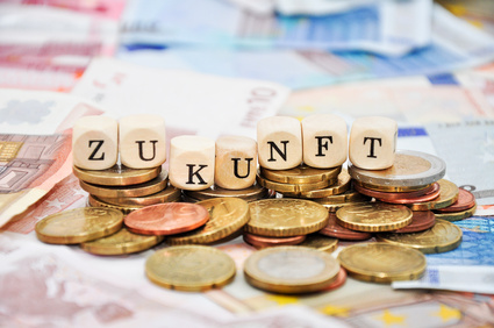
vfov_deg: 8.7
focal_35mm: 158
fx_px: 2158
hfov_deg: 13.1
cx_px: 247
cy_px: 164
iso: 640
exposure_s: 1/60
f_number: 8
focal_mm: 105
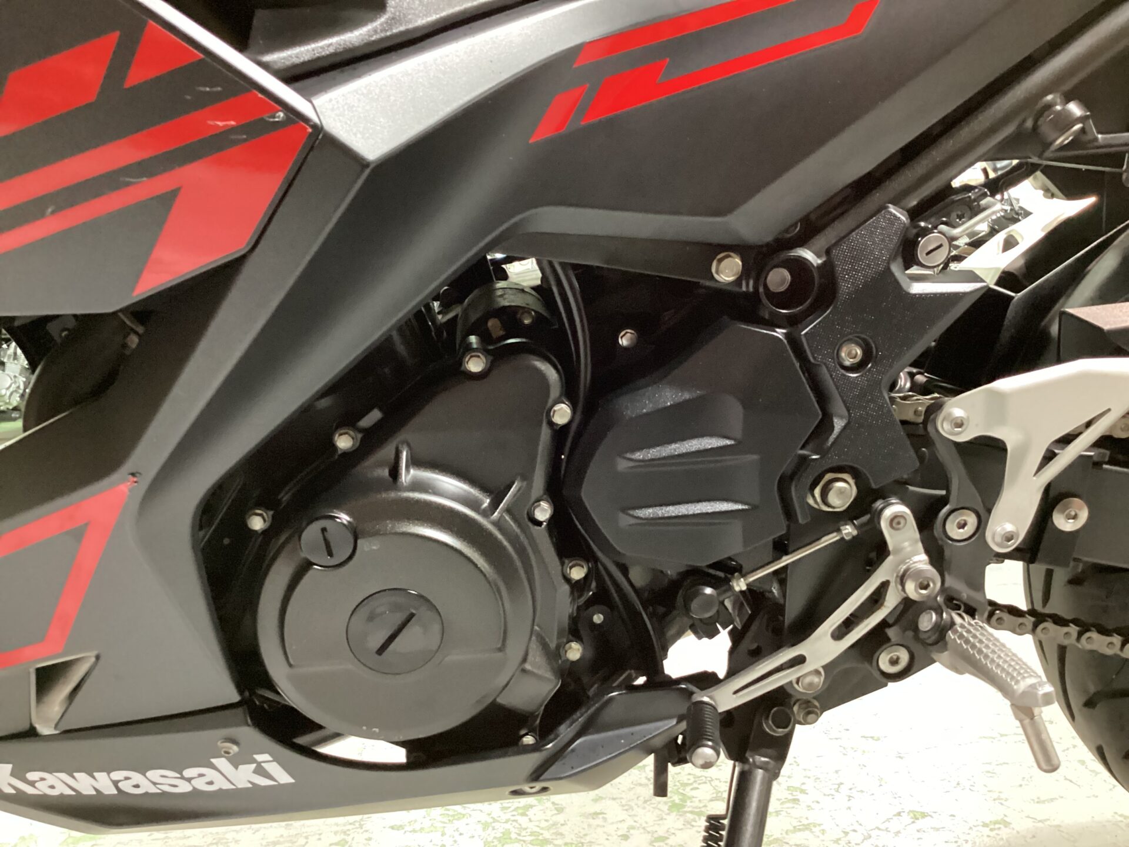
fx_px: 1011
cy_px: 424
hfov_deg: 58.4
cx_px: 564
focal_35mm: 31
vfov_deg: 45.4
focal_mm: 3.3
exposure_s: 1/24
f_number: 2.4
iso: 640
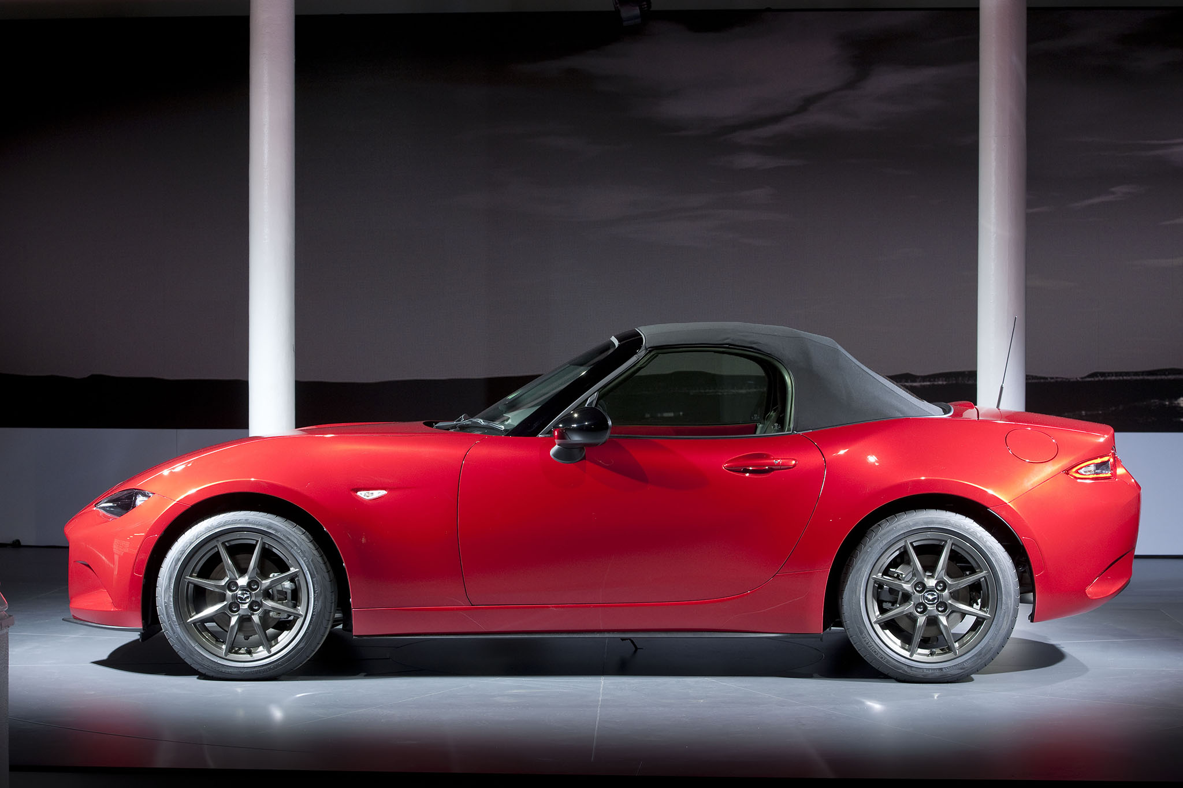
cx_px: 592
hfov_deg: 28.8
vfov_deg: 19.5
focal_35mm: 70
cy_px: 394
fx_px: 2300
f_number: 8
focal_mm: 70
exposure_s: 1/13
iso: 250
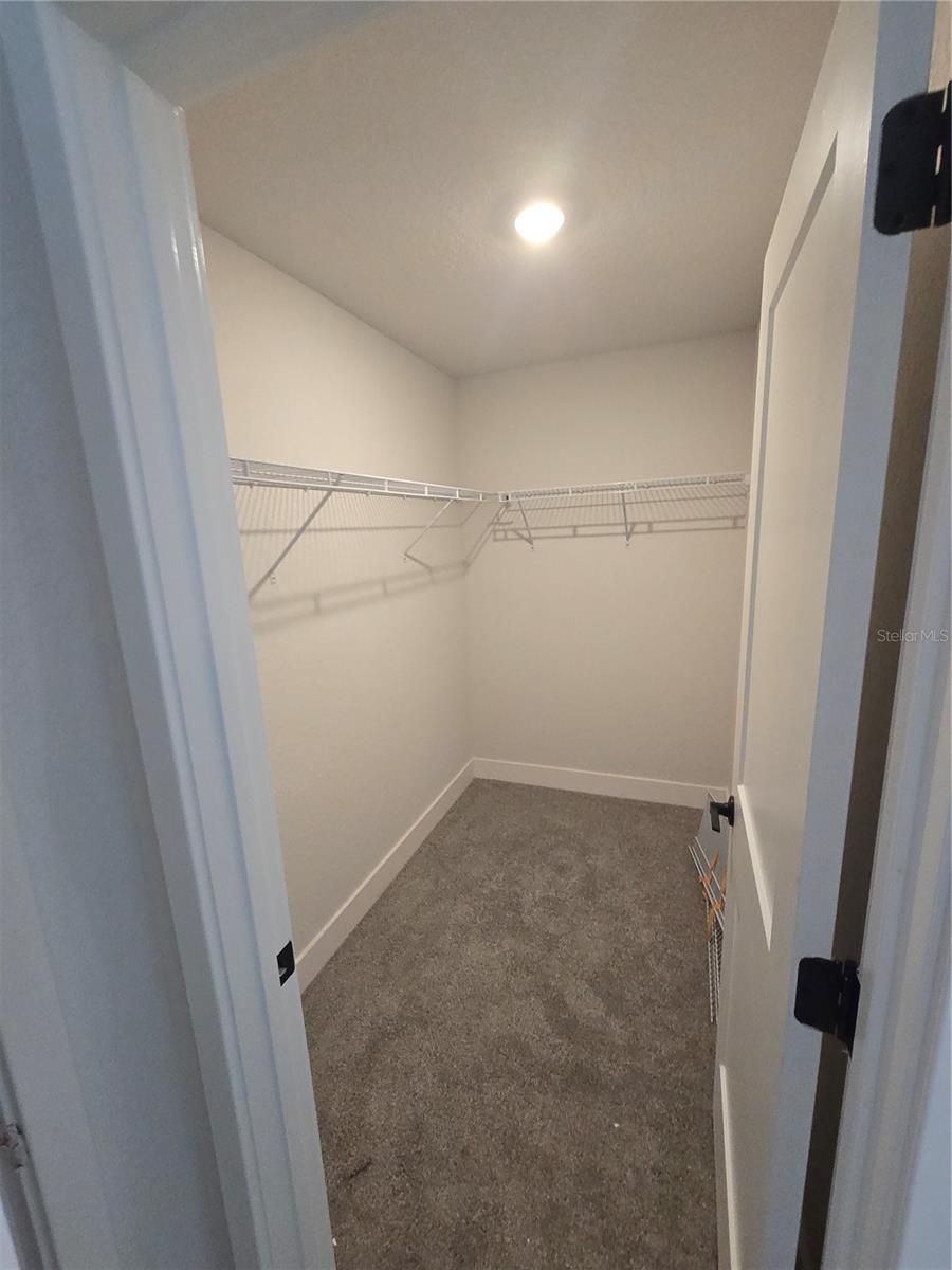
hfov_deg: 89.9
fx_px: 477
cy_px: 635
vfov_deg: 106.2
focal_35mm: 13
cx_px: 476
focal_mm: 2.2
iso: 250
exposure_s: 1/60
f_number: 2.2
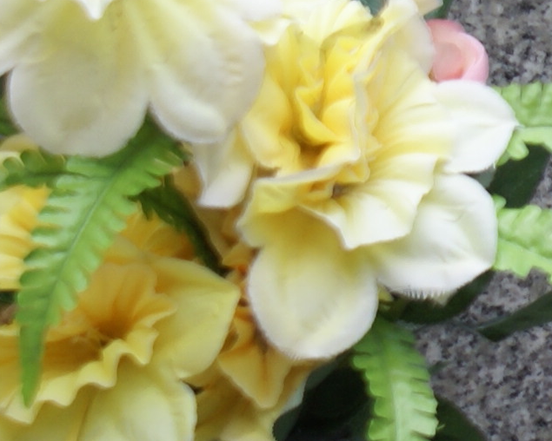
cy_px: -12
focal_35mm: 430
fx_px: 7025
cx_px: 1379
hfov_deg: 4.4
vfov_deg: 3.6
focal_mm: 50
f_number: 6.3
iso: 100
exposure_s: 1/100
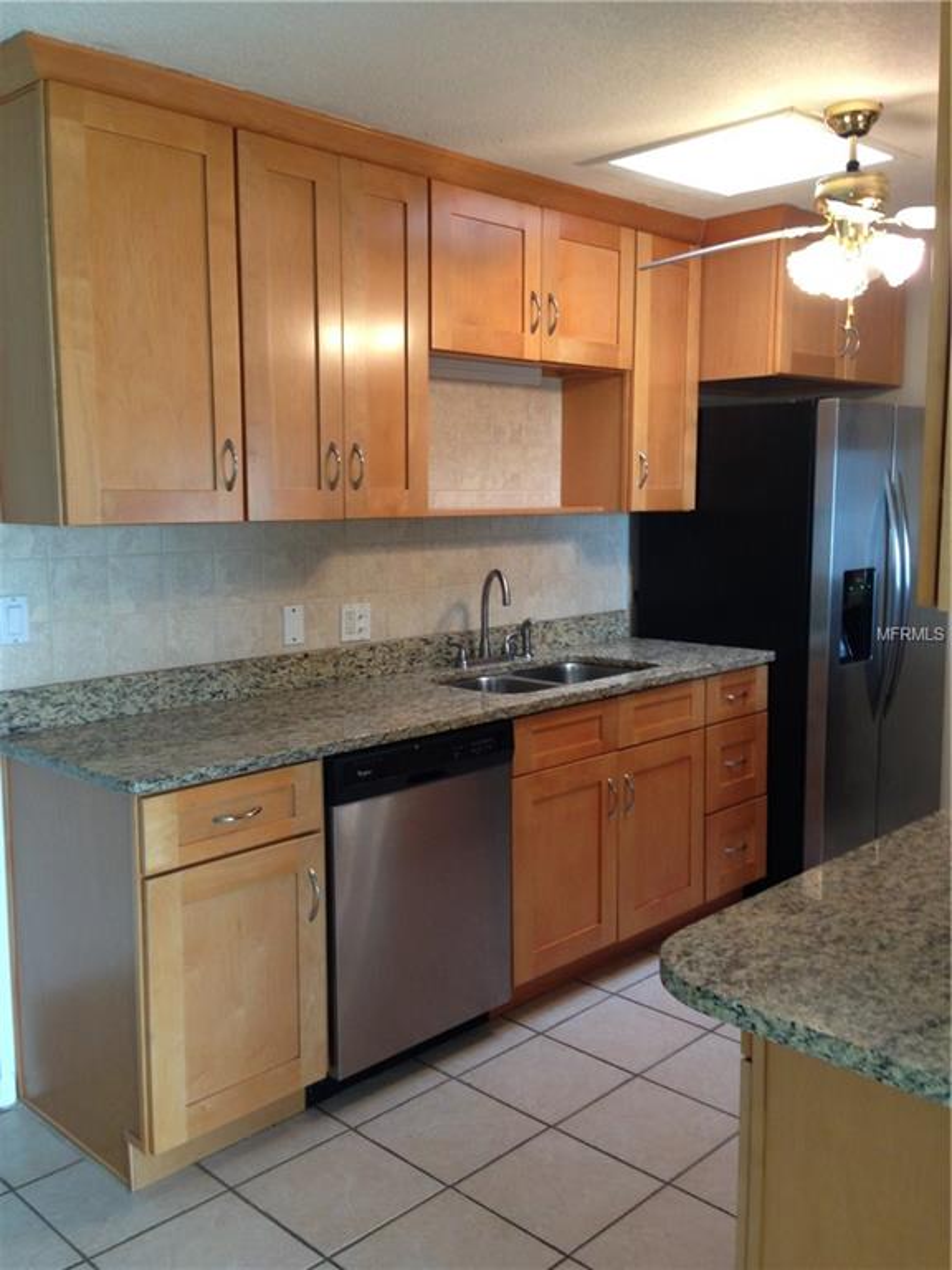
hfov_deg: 42.9
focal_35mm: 33
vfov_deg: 55.4
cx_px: 476
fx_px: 1210
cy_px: 635
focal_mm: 4.12
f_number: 2.4
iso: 80
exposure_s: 1/20
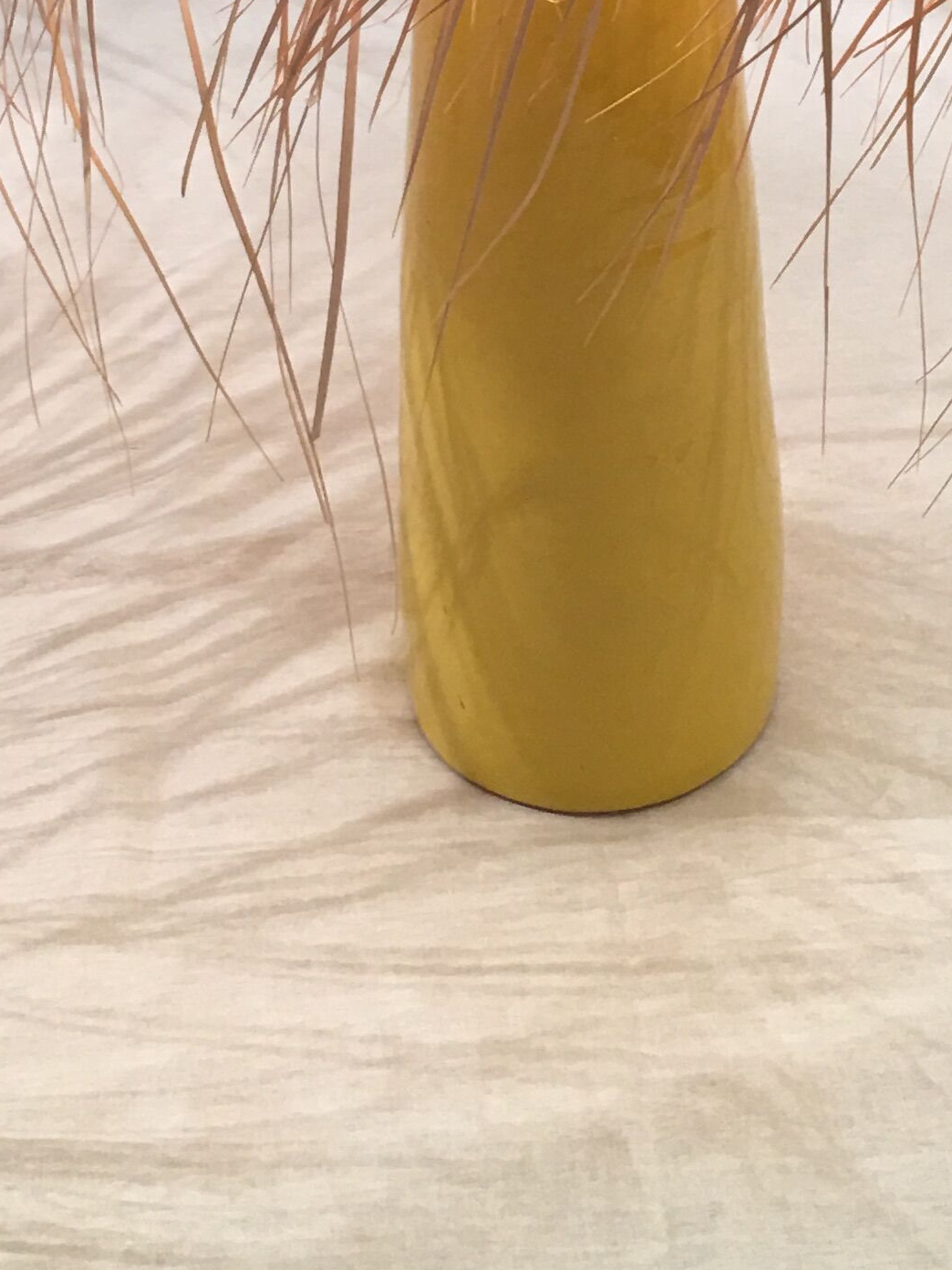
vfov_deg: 21.3
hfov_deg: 17.5
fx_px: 3080
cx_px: 586
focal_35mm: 84
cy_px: -329
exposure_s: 1/17
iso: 40
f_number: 2.2
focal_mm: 4.15
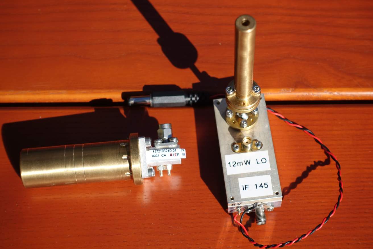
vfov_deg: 18.7
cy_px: 125
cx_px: 185
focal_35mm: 73
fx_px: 756
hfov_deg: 27.7
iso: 125
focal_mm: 25.7
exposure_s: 1/125
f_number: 4
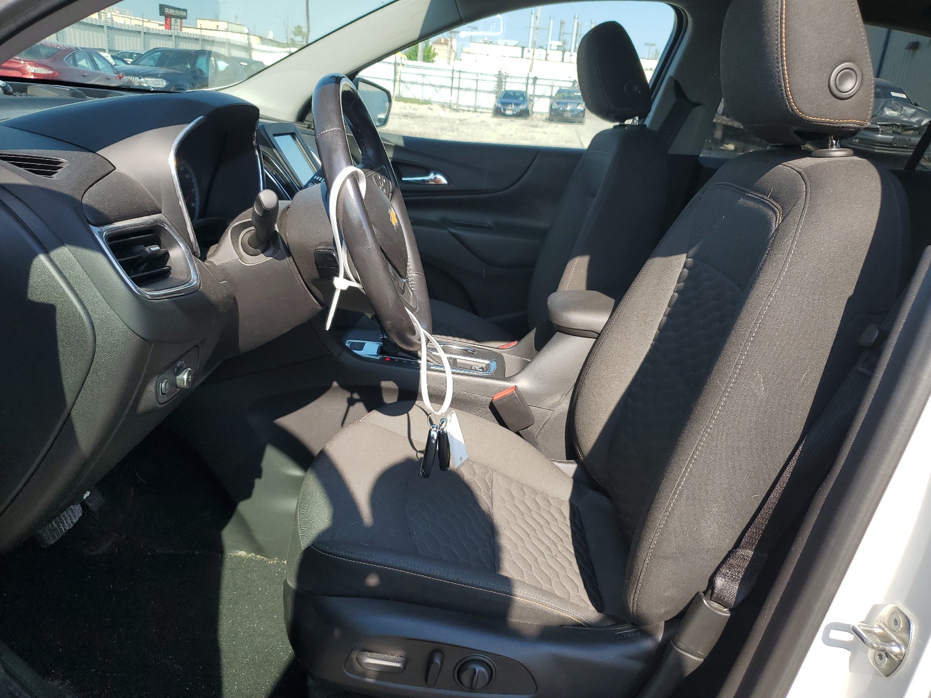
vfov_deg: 53.1
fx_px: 699
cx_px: 466
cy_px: 349
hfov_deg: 67.3
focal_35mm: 26
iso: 50
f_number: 1.5
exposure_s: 1/1250
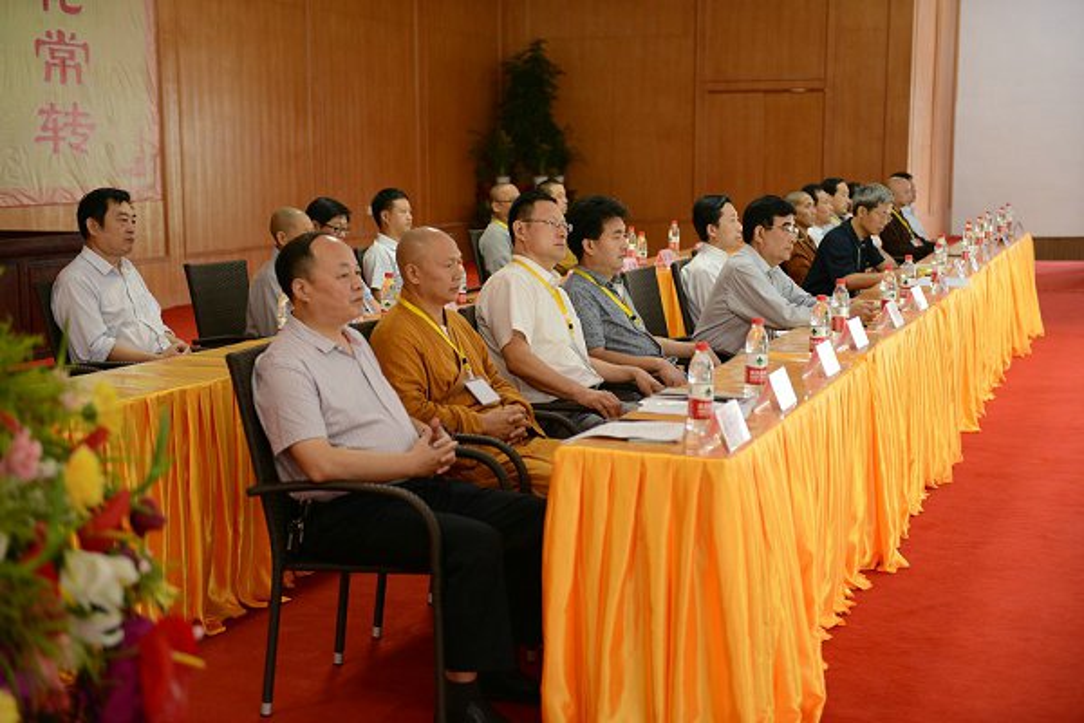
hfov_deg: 35.6
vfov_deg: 24.2
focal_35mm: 56
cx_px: 542
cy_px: 362
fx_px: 1686
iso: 1000
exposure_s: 1/100
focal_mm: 56
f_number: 2.8
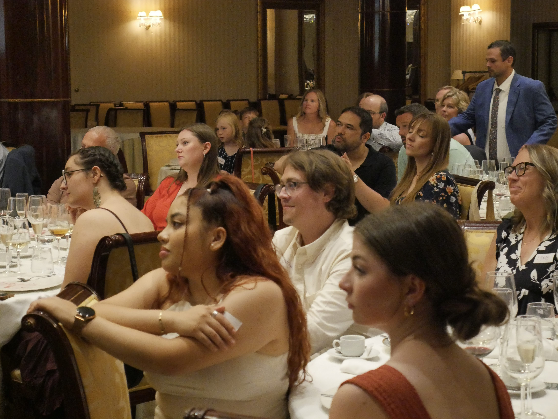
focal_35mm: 85
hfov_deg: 23.0
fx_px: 1370
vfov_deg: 17.4
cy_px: 207
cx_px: 277
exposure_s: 1/125
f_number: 5.6
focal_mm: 42
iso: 6400
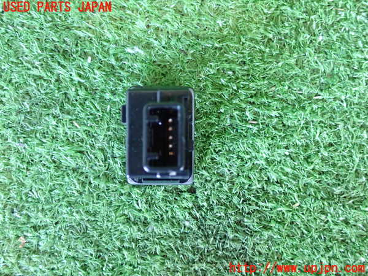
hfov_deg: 49.0
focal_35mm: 38
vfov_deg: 37.7
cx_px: 184
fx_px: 404
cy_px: 138
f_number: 2.7
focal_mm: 6.83
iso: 800
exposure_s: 1/40
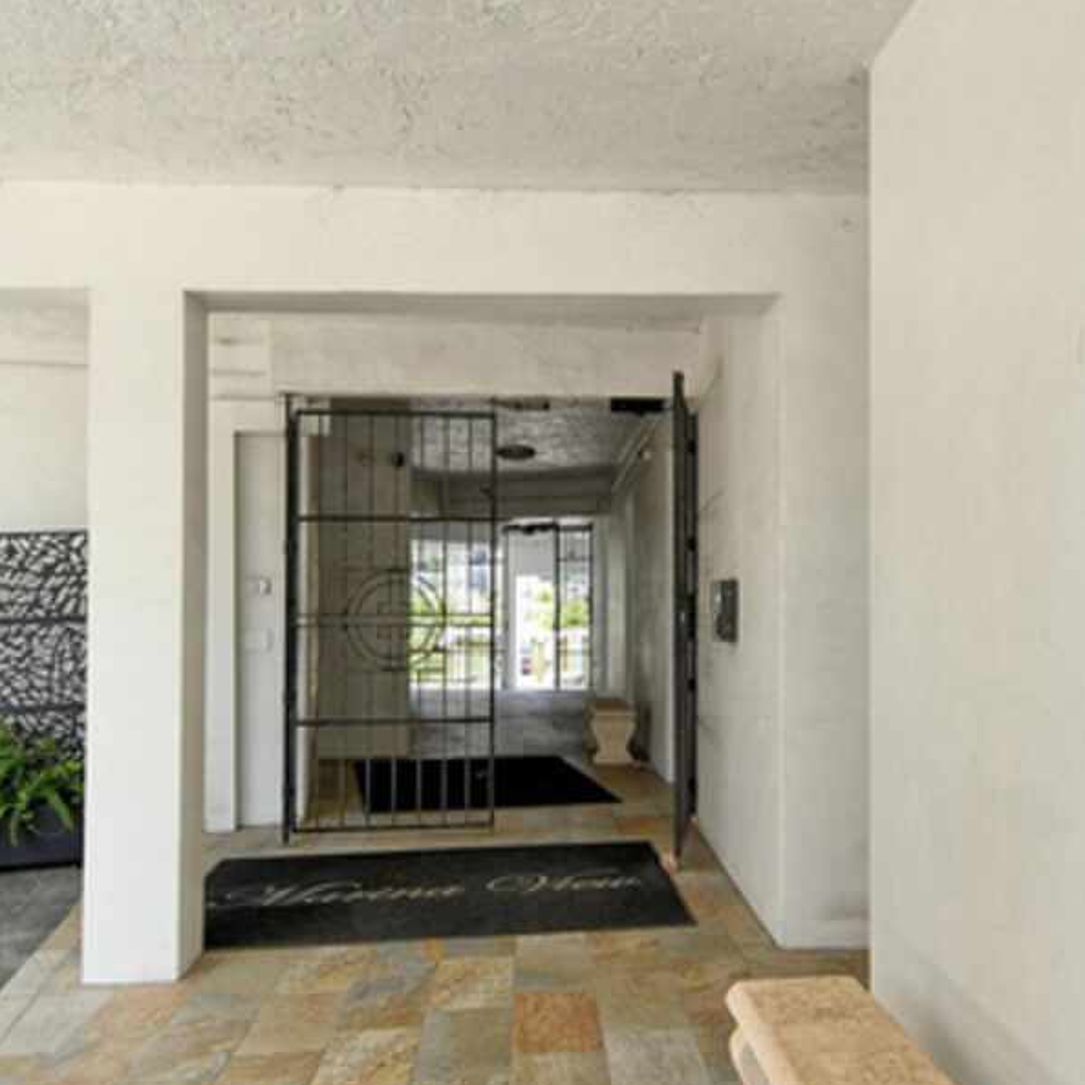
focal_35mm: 33
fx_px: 1170
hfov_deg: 49.6
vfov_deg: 49.7
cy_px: 602
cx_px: 611
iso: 640
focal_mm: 12
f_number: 8
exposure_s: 1/320
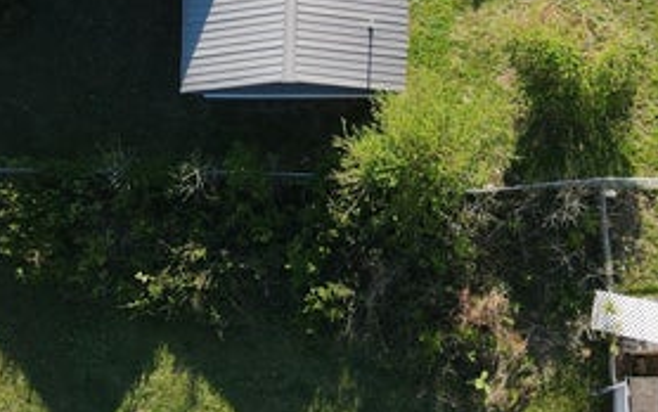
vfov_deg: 15.9
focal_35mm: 78
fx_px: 1399
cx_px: 420
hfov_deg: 26.4
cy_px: -114
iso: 100
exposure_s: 1/180
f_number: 2.8
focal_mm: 4.5
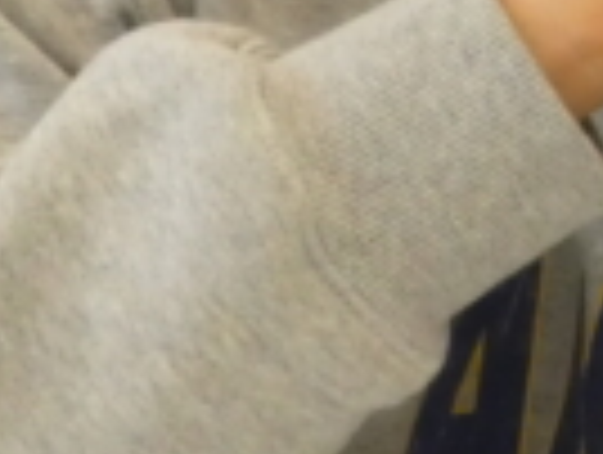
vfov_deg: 7.4
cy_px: -211
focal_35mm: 197
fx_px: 3438
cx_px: 616
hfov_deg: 9.9
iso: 640
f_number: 3.4
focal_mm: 6
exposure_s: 1/80
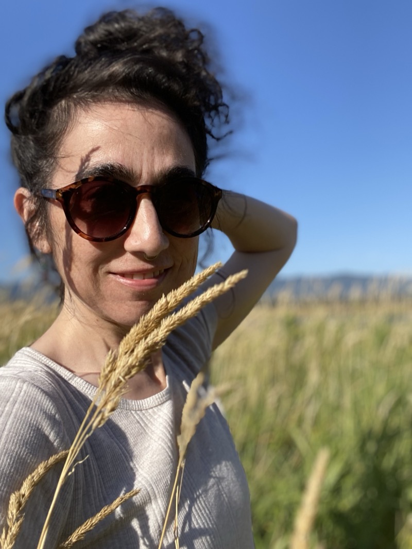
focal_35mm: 30
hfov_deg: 46.8
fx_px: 476
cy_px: 274
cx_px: 206
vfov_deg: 60.0
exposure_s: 1/871
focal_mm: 2.71
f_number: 2.2
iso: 25
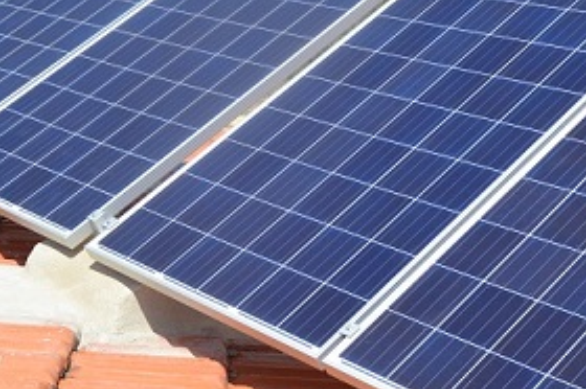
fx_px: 1398
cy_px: 192
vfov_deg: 15.8
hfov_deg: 23.5
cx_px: 412
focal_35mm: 86
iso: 100
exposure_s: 1/250
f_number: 8
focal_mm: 22
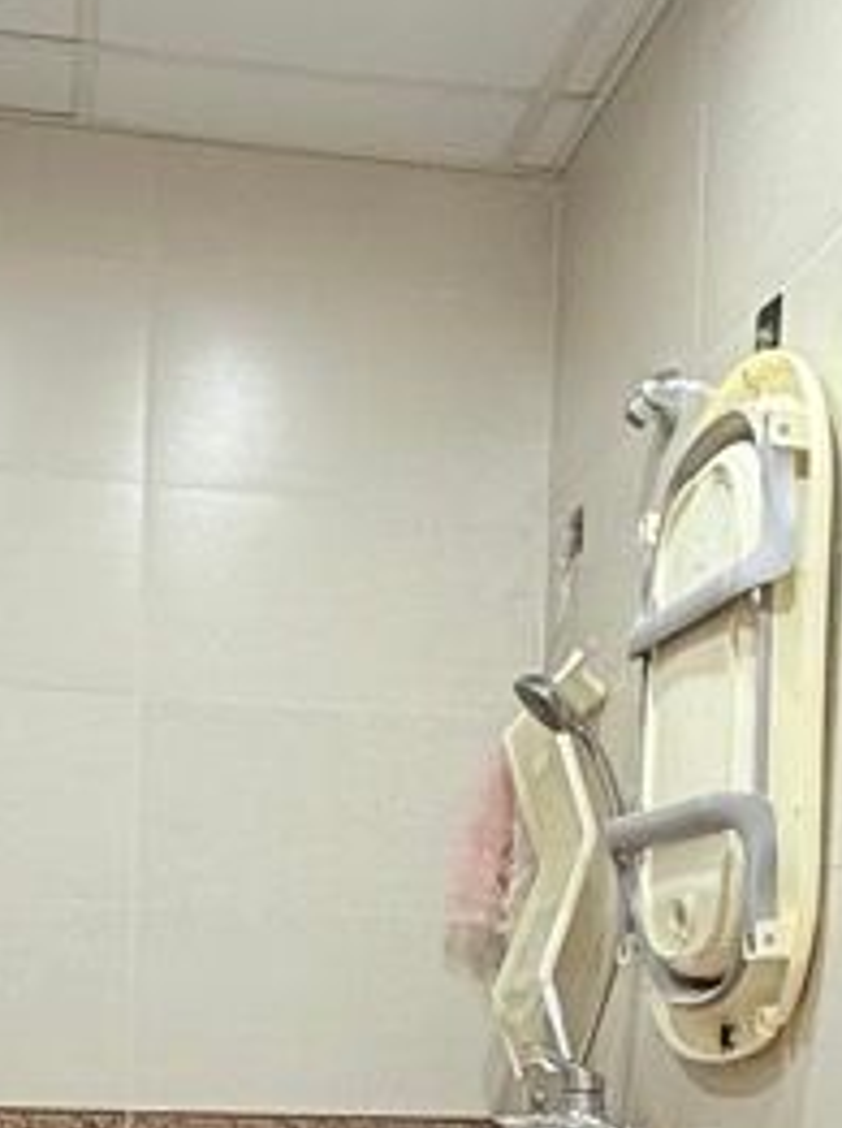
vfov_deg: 32.1
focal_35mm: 55
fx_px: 1788
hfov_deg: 26.4
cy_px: 1141
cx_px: 307
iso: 200
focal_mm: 2.22
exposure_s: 1/50
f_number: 2.2
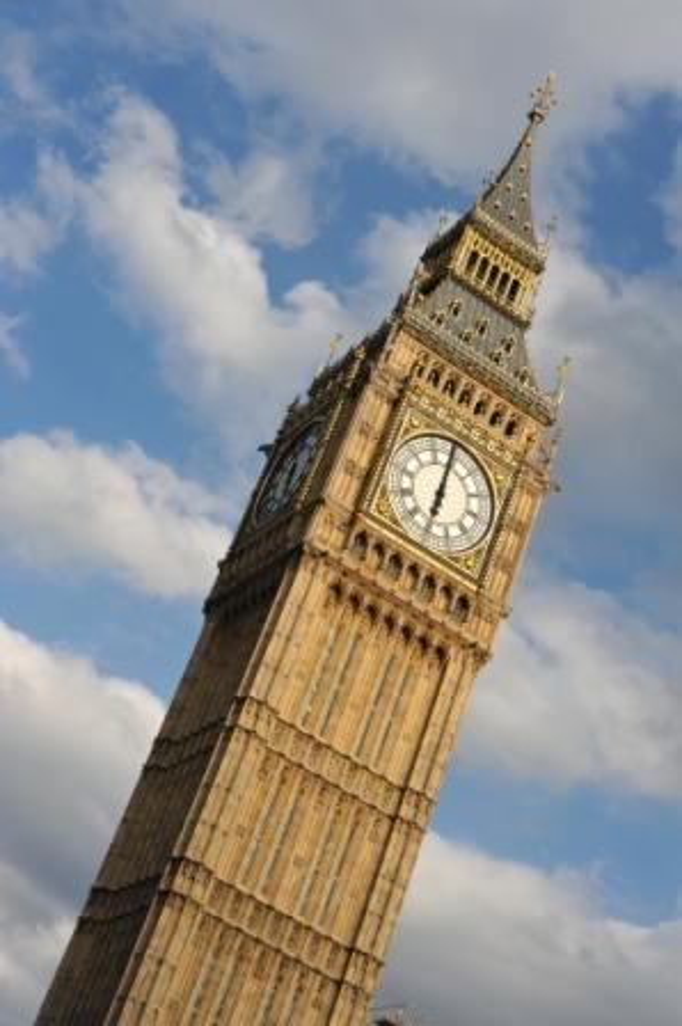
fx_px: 1708
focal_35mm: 60
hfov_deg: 22.6
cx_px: 341
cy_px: 513
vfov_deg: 33.4
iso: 200
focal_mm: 60
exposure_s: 1/400
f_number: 10
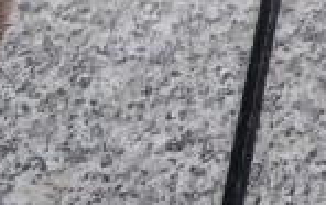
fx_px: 979
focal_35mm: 110
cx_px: 599
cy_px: -95
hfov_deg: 15.9
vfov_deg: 11.5
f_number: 7.9
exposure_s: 1/640
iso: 100
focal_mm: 4.2
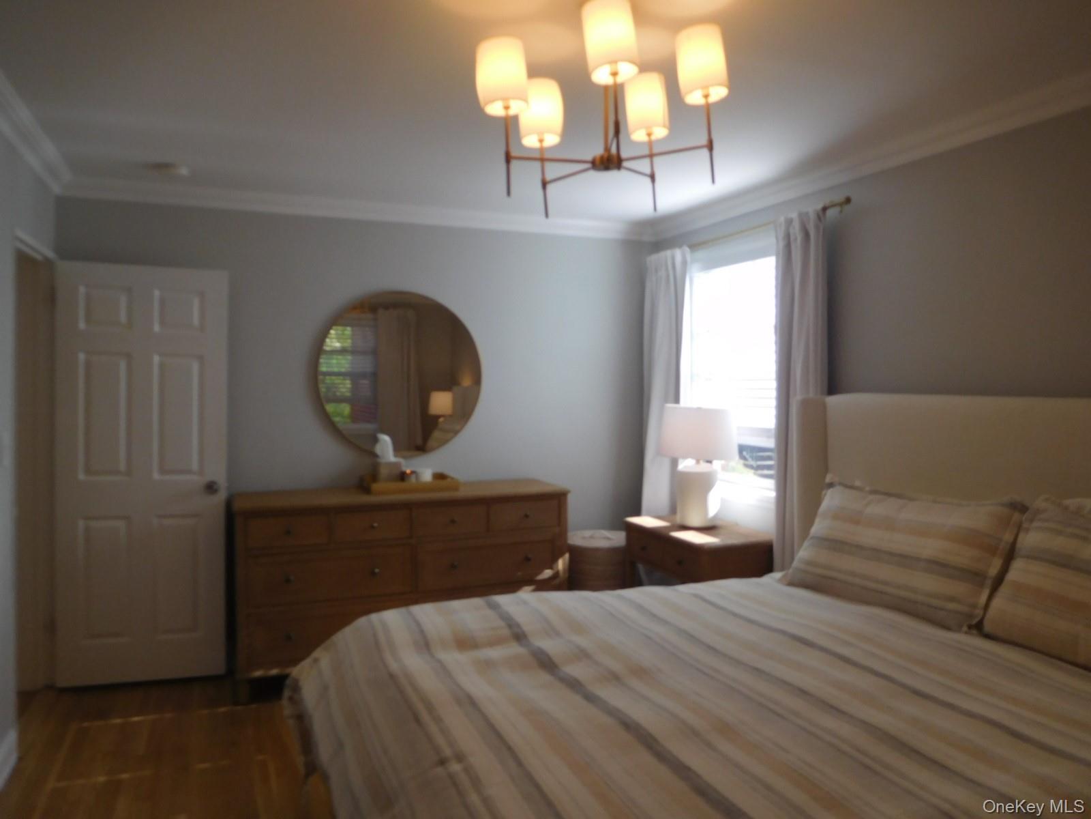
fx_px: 788
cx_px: 546
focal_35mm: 25
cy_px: 410
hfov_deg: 69.4
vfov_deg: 54.9
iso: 125
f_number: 3.4
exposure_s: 1/125
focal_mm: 4.5
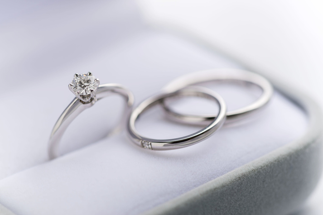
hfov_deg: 19.3
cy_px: 108
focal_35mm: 106
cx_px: 160
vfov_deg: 12.9
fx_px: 951
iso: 100
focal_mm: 105
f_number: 8
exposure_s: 1/160
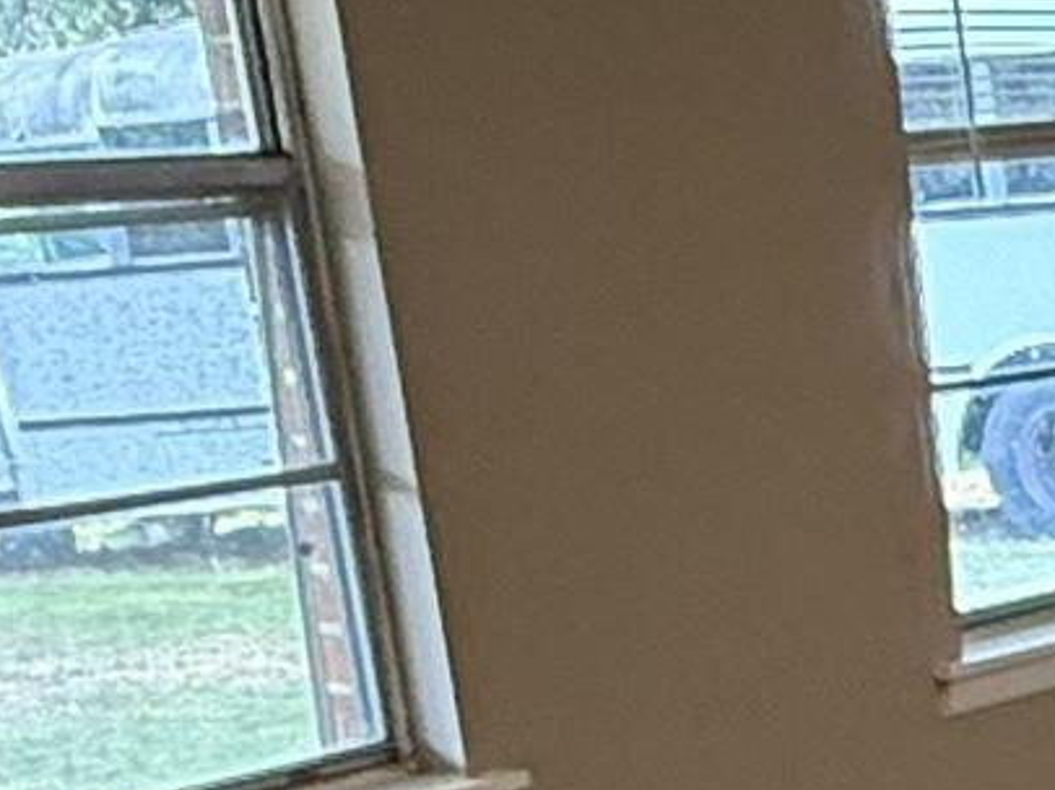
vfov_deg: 12.9
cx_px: 1822
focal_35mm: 106
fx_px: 3229
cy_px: 1323
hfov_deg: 16.1
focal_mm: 2.22
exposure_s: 1/60
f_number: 2.2
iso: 400
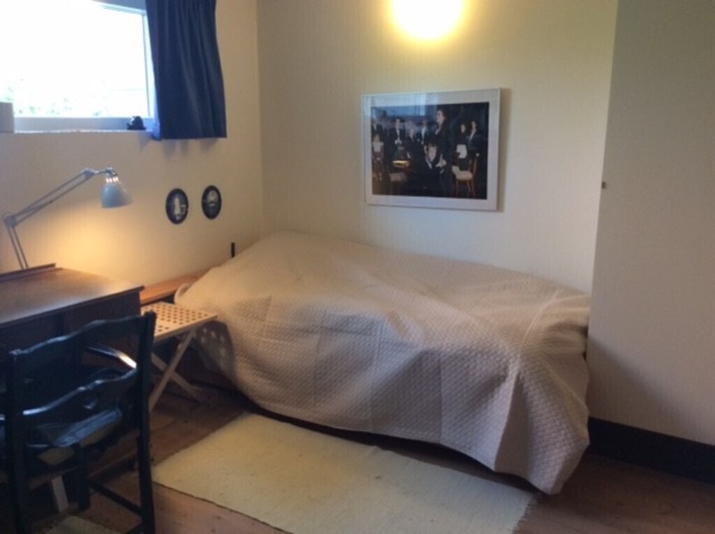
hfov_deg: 56.9
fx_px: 660
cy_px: 267
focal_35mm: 32
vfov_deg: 44.1
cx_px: 358
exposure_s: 1/25
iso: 80
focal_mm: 3.3
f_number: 2.4
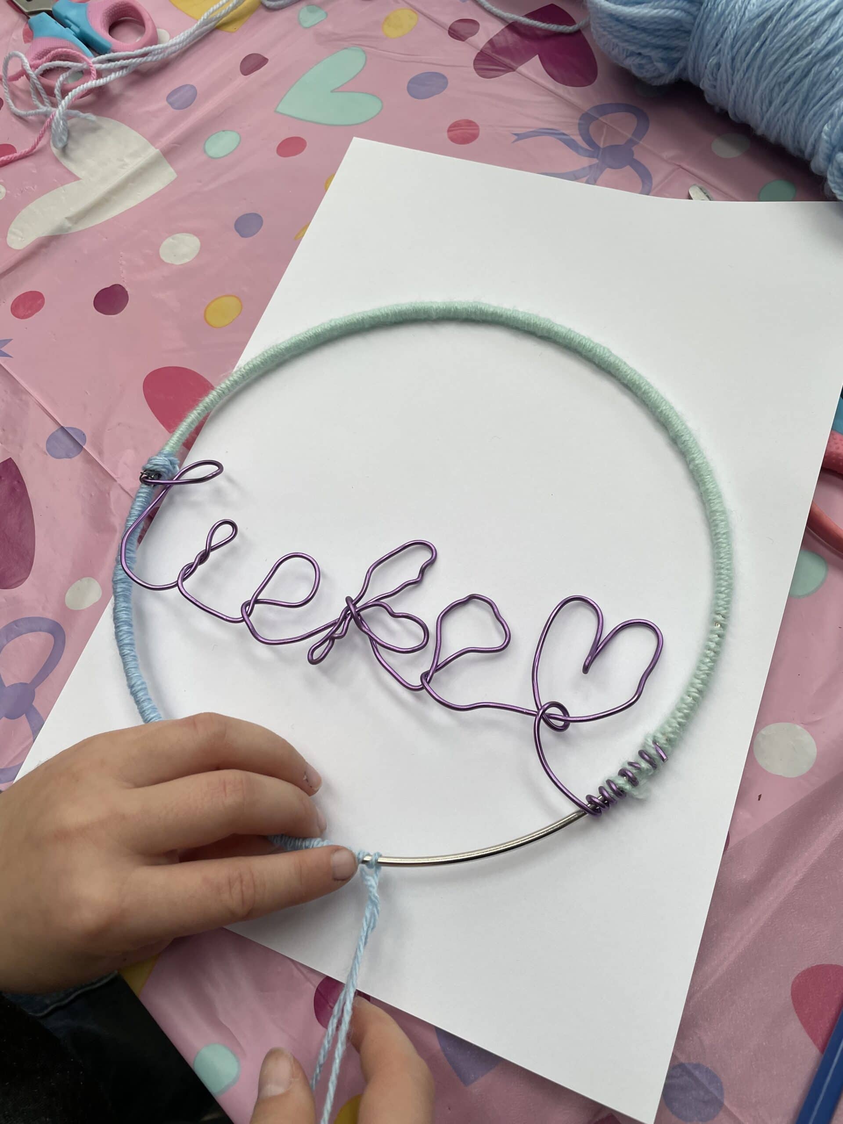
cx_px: 422
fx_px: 844
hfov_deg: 53.1
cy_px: 562
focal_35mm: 26
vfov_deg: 67.3
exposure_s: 1/179
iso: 32
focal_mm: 4.2
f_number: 1.6
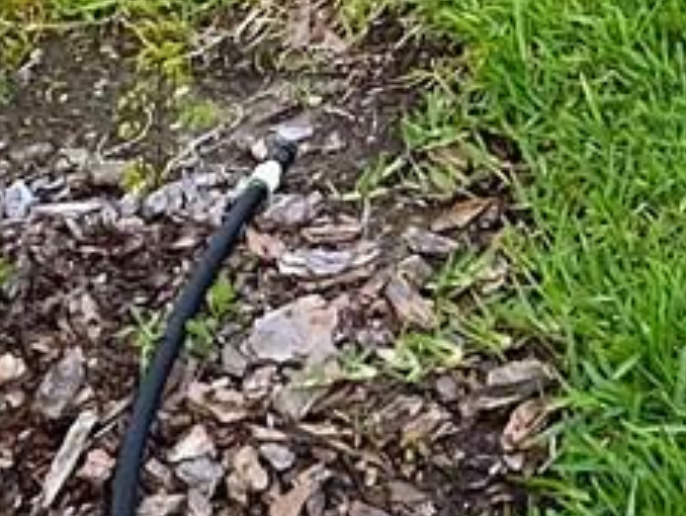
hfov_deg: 18.7
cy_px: -905
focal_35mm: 99
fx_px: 1964
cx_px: 844
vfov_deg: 11.1
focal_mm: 2.22
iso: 40
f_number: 2.2
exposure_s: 1/647
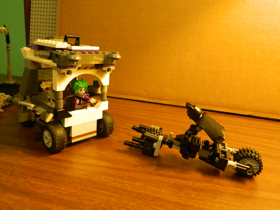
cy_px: 105
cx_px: 140
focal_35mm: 28
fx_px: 226
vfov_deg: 49.7
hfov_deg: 63.4
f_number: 3.2
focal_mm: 5.1
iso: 400
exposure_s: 1/15
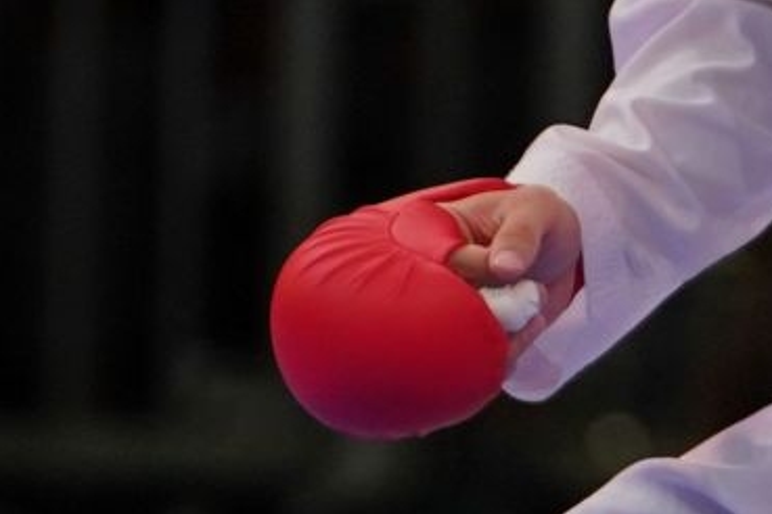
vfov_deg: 1.0
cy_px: -568
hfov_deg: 1.5
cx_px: 1128
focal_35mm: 1330
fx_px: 28519
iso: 500
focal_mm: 182
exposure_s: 1/1000
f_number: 2.8
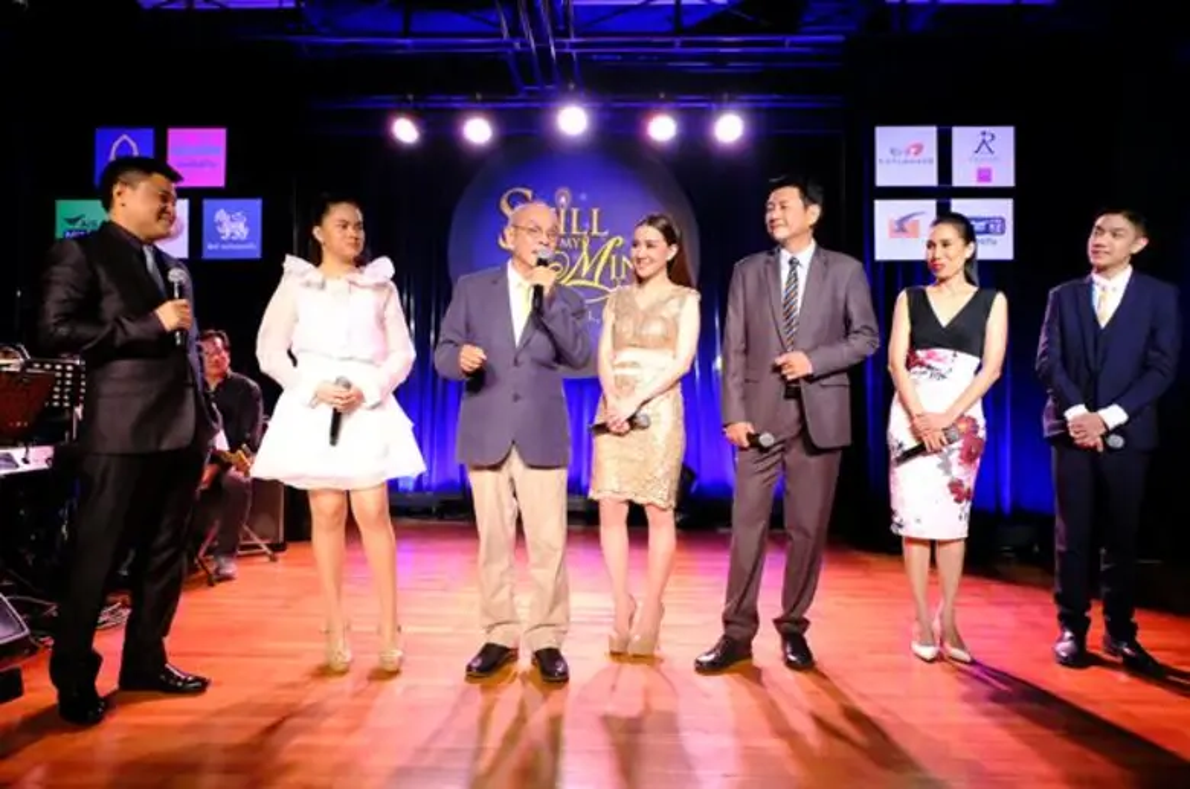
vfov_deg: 52.9
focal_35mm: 24
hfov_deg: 73.8
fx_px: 792
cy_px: 394
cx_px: 595
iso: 12800
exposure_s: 1/125
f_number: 7.1
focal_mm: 16
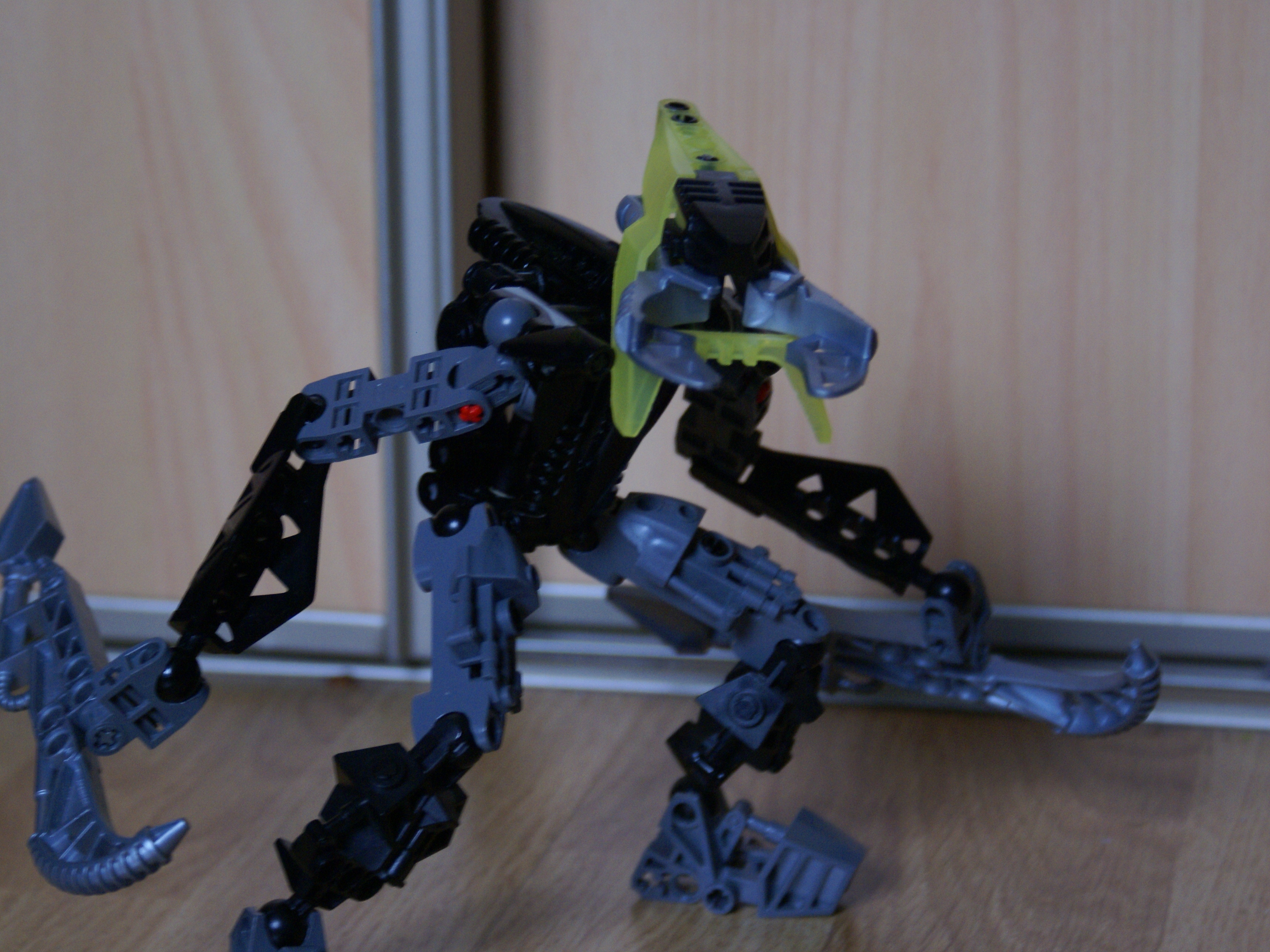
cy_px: 479
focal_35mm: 98
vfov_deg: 15.1
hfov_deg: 20.0
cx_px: 645
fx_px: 3595
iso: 400
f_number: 5.6
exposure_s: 1/15
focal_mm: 60
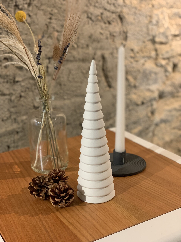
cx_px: 90
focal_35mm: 52
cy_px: 121
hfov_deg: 28.0
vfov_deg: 36.8
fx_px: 363
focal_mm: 6
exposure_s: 1/50
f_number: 2.4
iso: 200
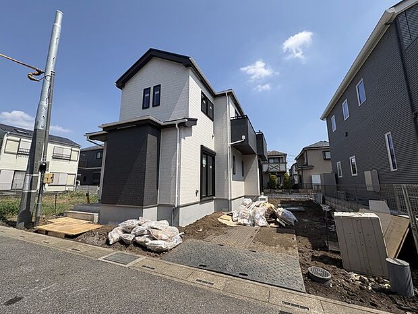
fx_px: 169
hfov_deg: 102.1
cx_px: 209
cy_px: 157
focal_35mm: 14
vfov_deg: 85.7
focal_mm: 2.22
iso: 50
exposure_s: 1/2415
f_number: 2.2
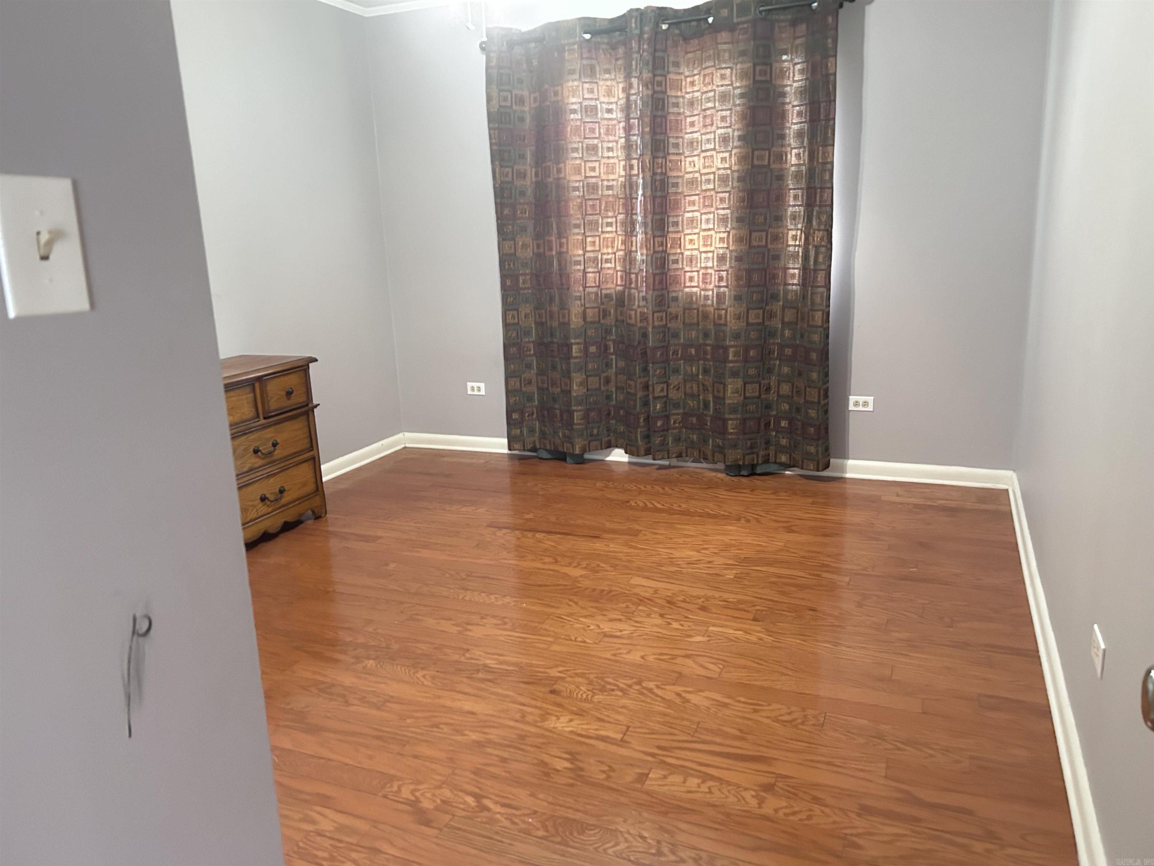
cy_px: 433
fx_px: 867
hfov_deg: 67.3
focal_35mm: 26
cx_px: 577
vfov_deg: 53.1
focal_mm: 5.7
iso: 1000
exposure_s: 1/30
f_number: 1.5
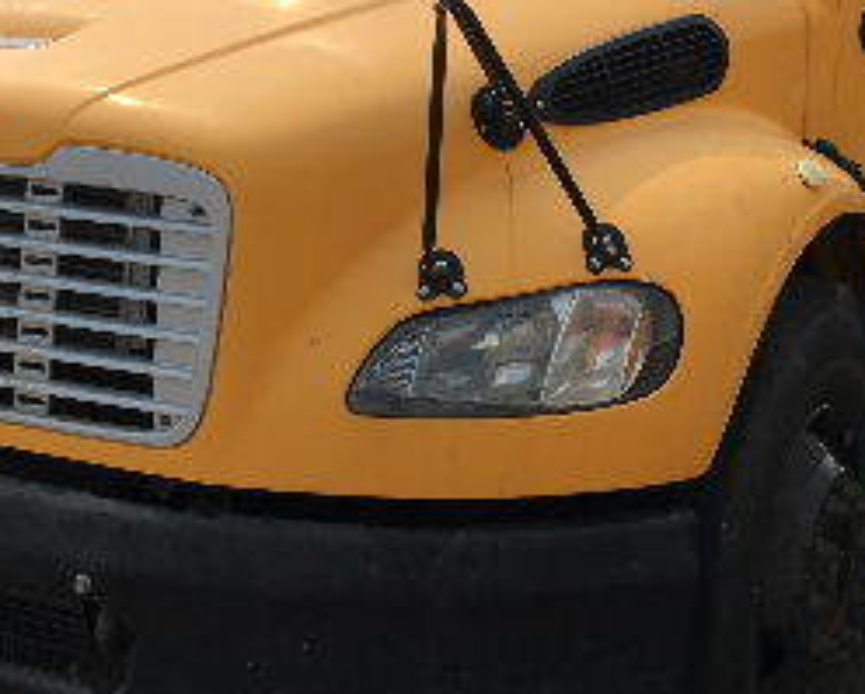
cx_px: 527
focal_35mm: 73
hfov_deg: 26.0
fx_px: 1871
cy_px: 77
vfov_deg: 20.6
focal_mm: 4.15
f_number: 2.2
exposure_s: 1/1876
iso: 25
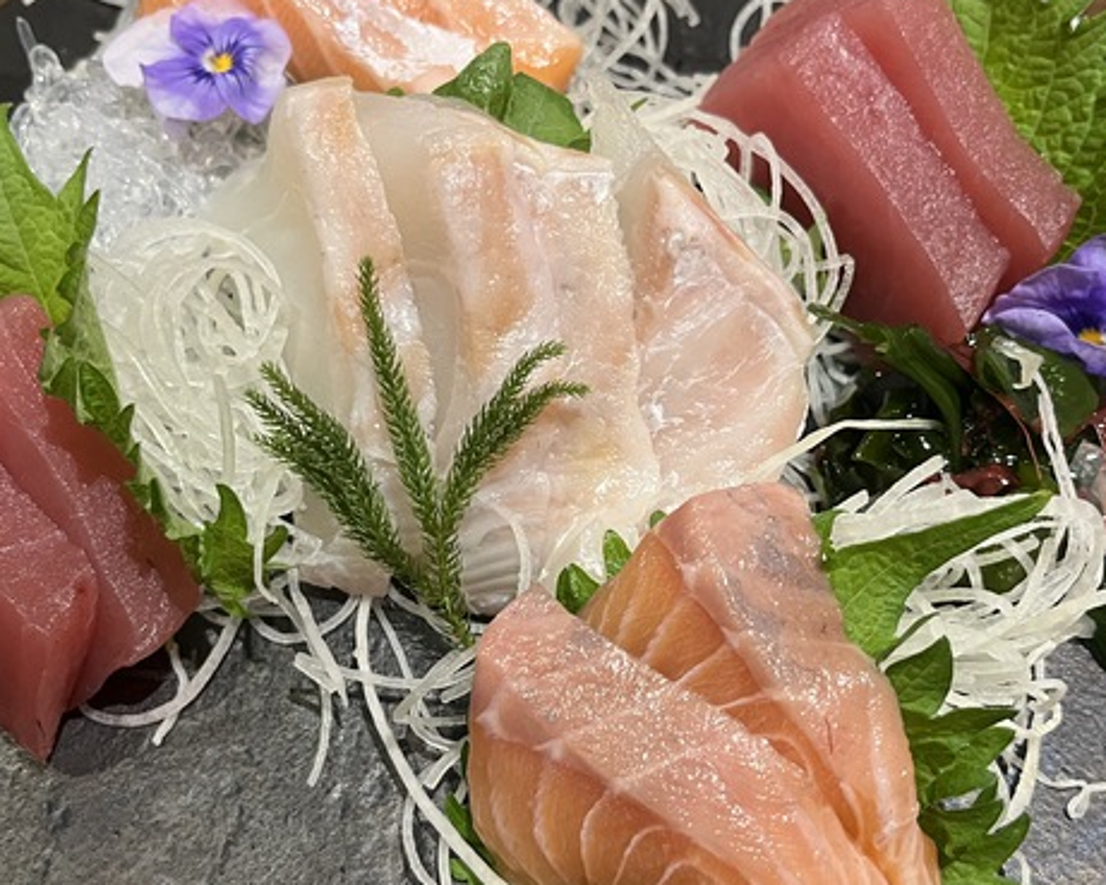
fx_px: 1441
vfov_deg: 34.0
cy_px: 537
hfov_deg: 42.0
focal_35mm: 44
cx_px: 566
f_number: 1.6
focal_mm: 5.1
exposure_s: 1/60
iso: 320
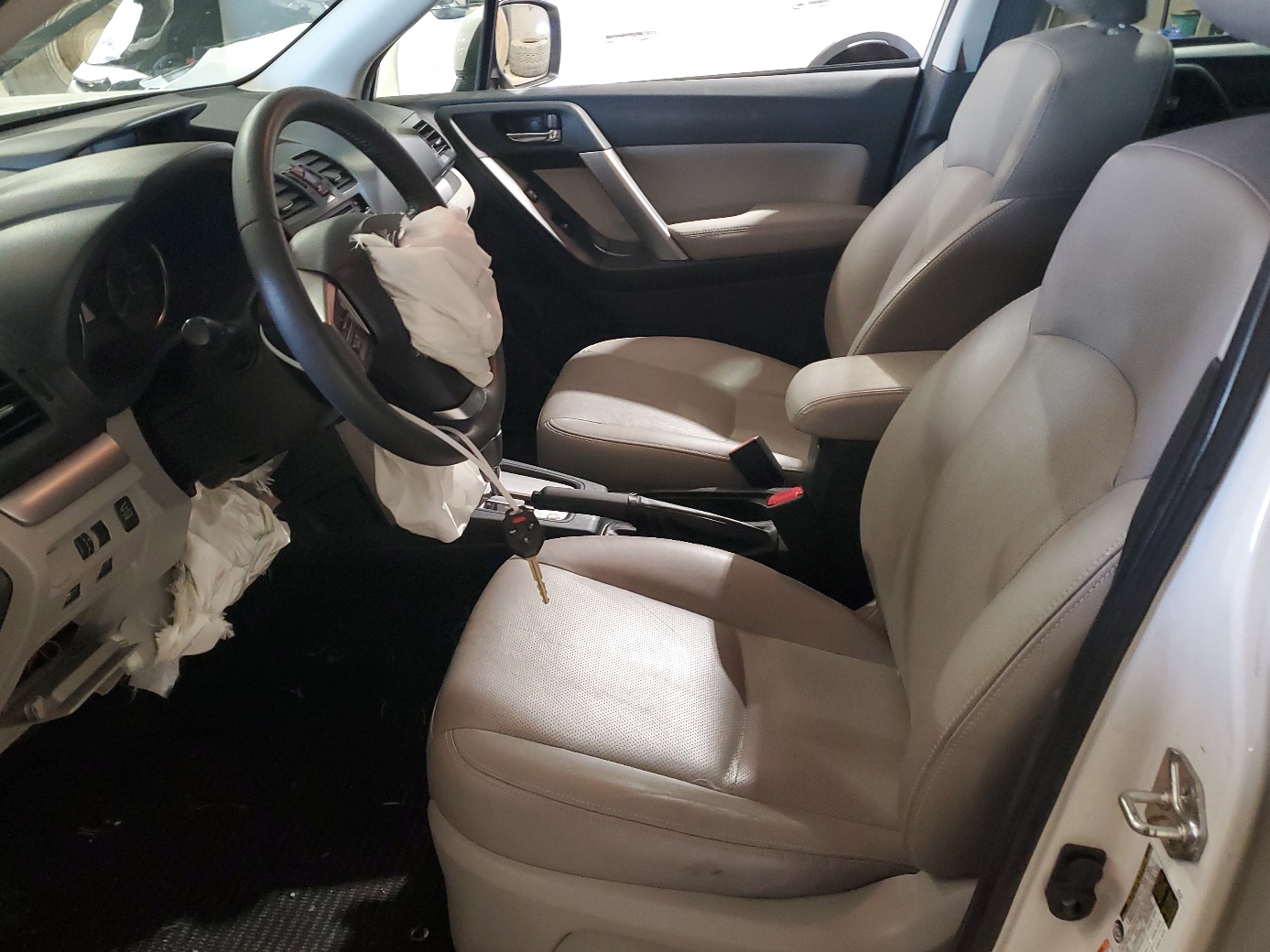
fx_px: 1101
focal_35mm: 30
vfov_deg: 46.8
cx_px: 568
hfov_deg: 59.8
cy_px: 502
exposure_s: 1/40
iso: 344
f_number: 1.5
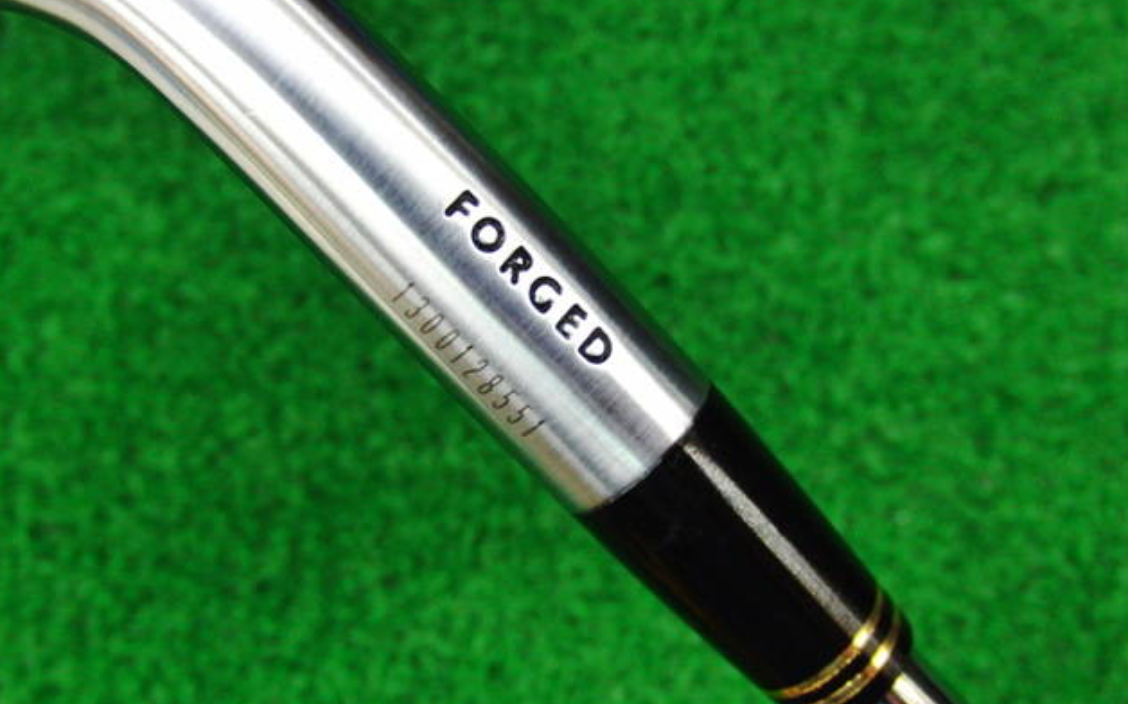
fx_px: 1229
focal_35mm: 40
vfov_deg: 32.0
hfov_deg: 49.3
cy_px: 365
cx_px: 559
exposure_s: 1/50
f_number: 3.6
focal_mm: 6.42
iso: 400
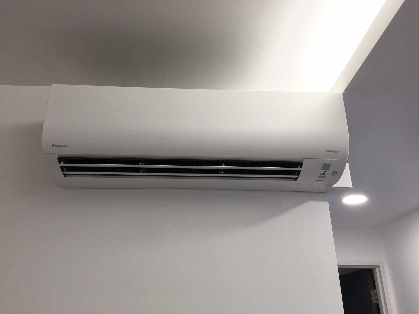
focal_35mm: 29
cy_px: 157
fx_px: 351
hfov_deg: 61.7
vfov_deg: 48.2
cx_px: 210
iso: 32
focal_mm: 4.15
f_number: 2.2
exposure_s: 1/50
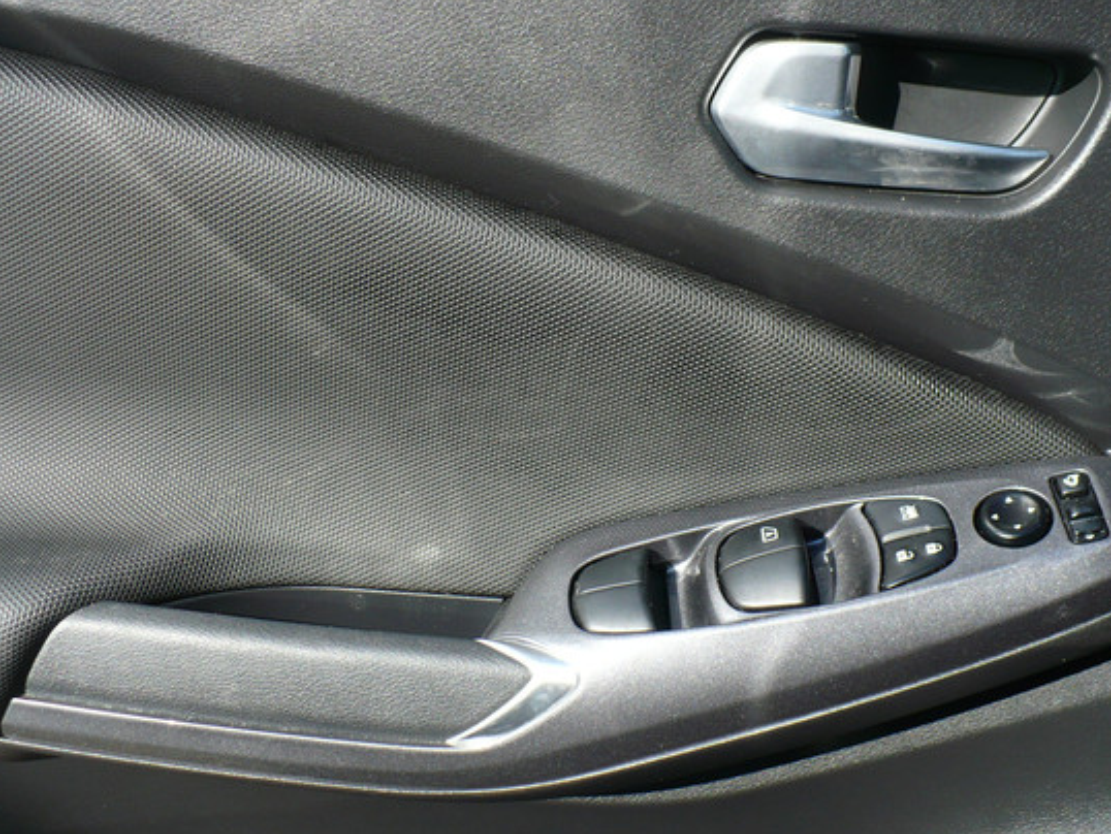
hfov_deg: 42.9
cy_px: 444
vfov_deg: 32.9
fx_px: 1413
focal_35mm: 44
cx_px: 613
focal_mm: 6.1
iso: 100
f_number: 2.8
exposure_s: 1/320
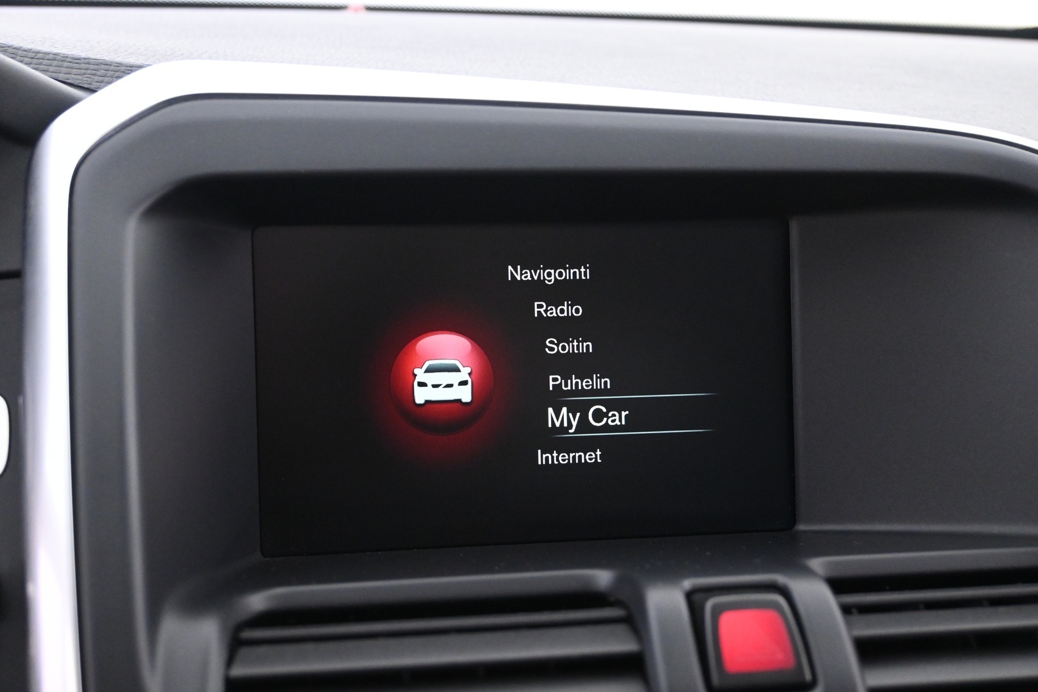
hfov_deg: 51.3
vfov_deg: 35.5
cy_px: 346
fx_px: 1081
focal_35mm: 38
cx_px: 519
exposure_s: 1/15
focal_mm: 25
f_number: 4.2
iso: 3200
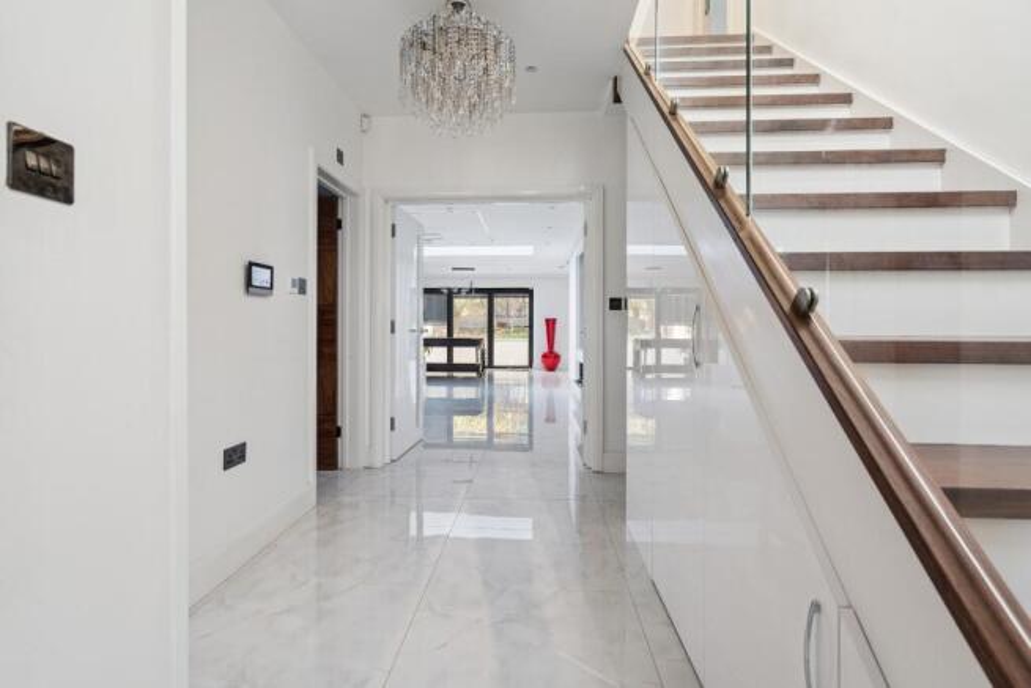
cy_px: 344
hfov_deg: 96.7
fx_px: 458
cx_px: 516
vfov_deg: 73.8
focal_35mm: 16
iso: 320
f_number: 5.6
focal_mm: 16
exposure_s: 1/10
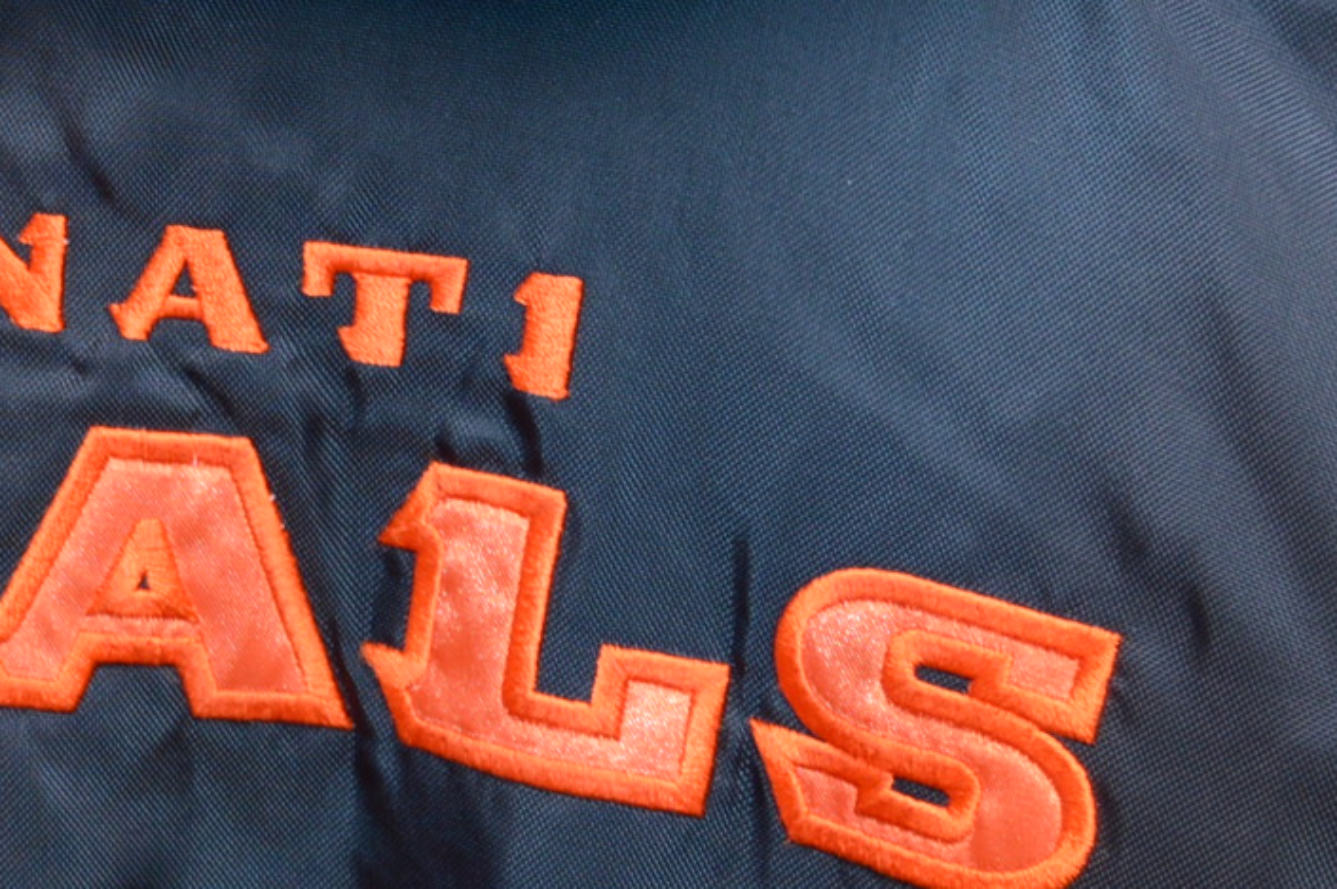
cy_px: 425
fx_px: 5460
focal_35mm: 147
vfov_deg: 9.3
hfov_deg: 13.5
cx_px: -345
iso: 200
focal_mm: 23
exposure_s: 1/200
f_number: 3.8
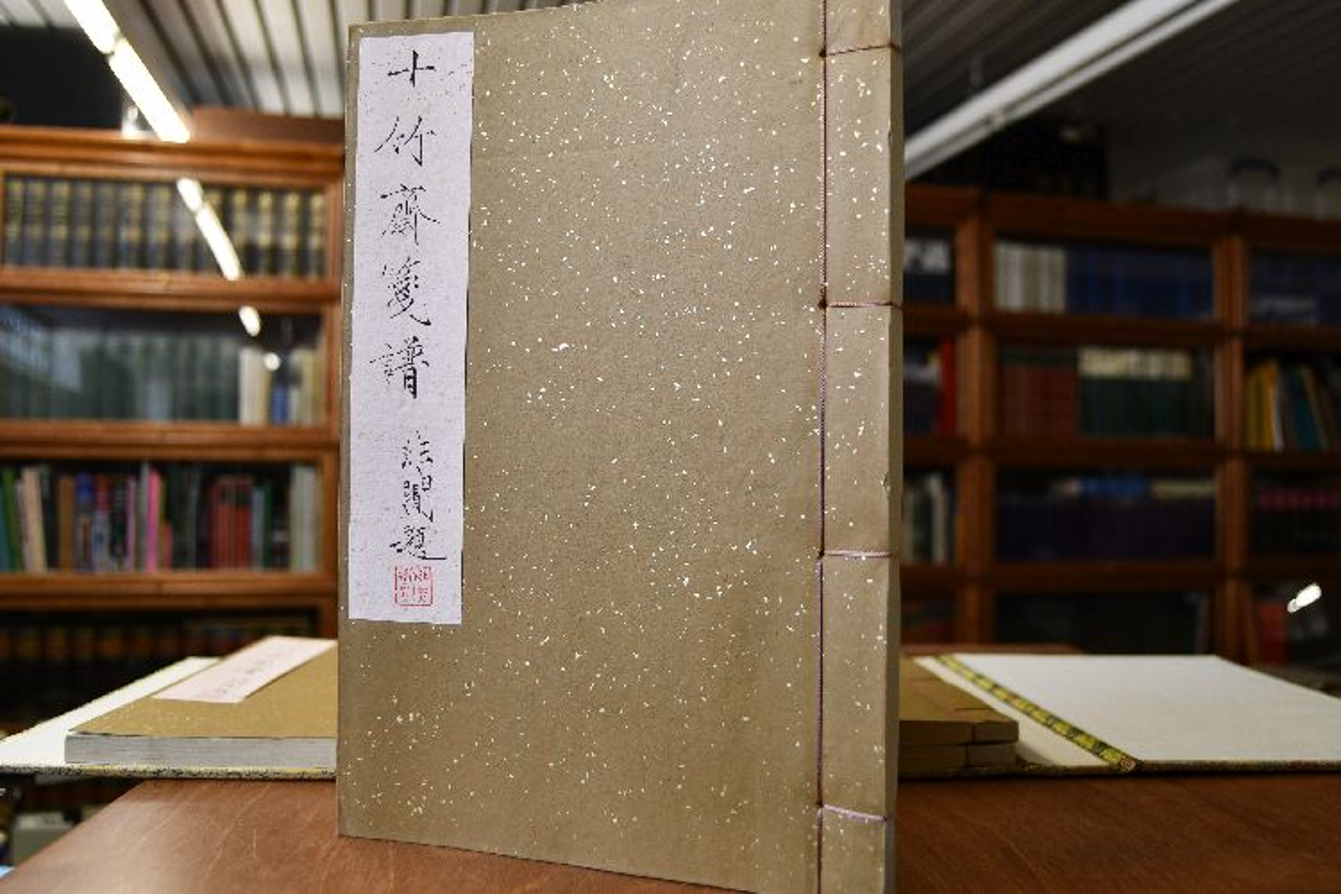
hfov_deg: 61.9
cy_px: 447
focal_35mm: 30
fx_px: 1117
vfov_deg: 43.6
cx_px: 670
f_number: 3.5
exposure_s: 1/160
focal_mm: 20
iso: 800
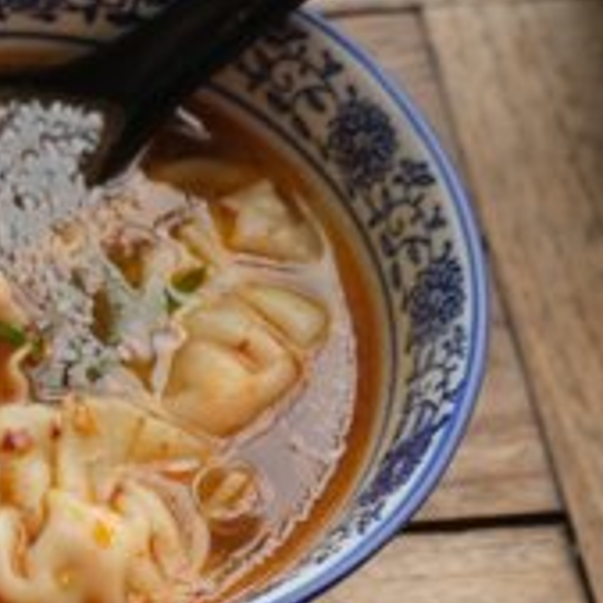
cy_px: 535
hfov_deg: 12.7
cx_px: -467
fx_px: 2483
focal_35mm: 126
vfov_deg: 13.7
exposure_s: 1/140
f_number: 5
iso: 160
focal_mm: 27.1
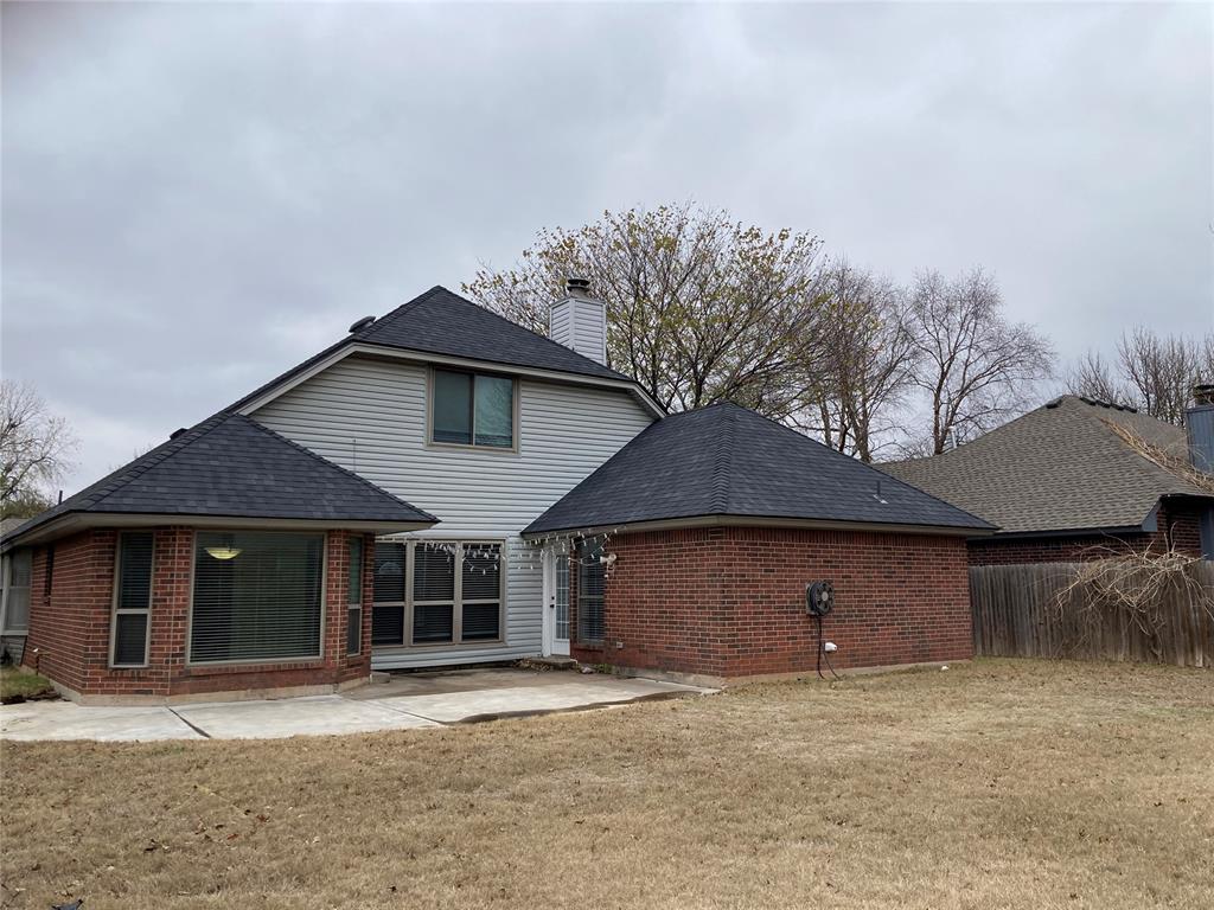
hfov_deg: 63.4
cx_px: 607
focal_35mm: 28
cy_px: 455
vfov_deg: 49.7
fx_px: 982
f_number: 1.8
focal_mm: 3.99
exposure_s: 1/480
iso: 20
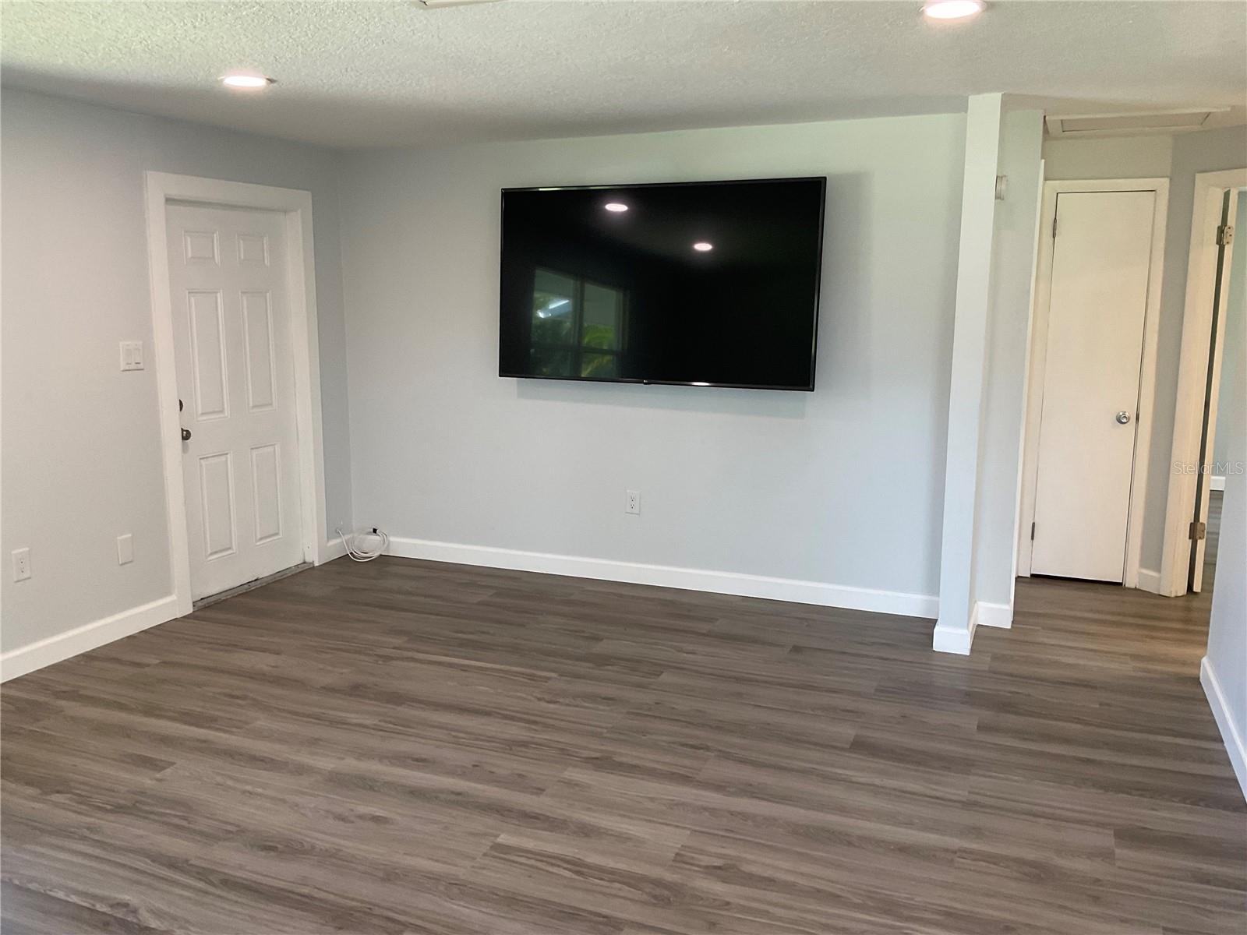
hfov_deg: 61.7
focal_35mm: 29
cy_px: 468
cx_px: 624
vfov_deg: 48.2
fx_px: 1045
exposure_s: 1/60
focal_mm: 3
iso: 64
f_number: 1.8
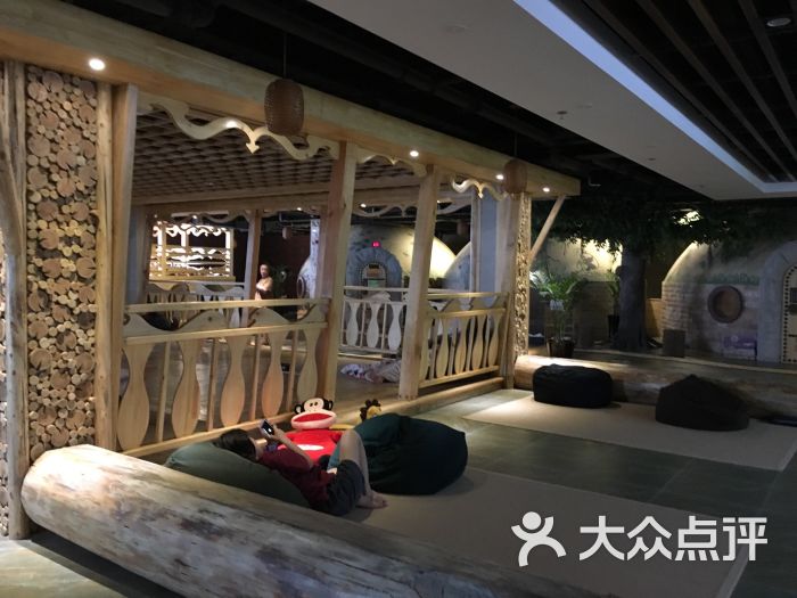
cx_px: 398
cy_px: 299
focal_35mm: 29
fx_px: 668
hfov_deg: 61.7
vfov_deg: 48.2
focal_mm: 4.15
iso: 400
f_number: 2.2
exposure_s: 1/17
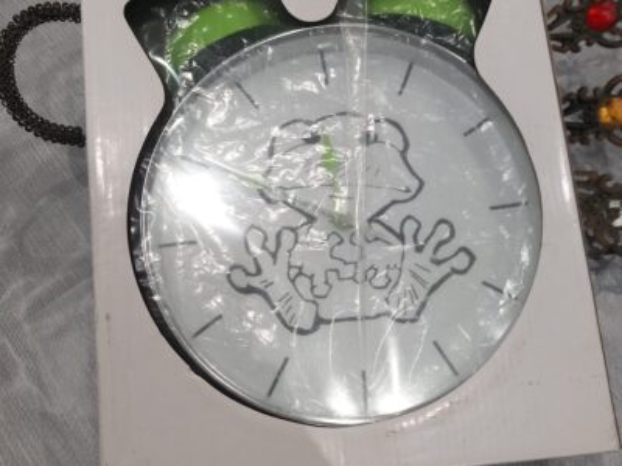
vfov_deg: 51.4
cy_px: 233
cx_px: 311
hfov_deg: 65.3
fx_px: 485
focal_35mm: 27
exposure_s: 1/50
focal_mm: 4
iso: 200
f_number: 1.8
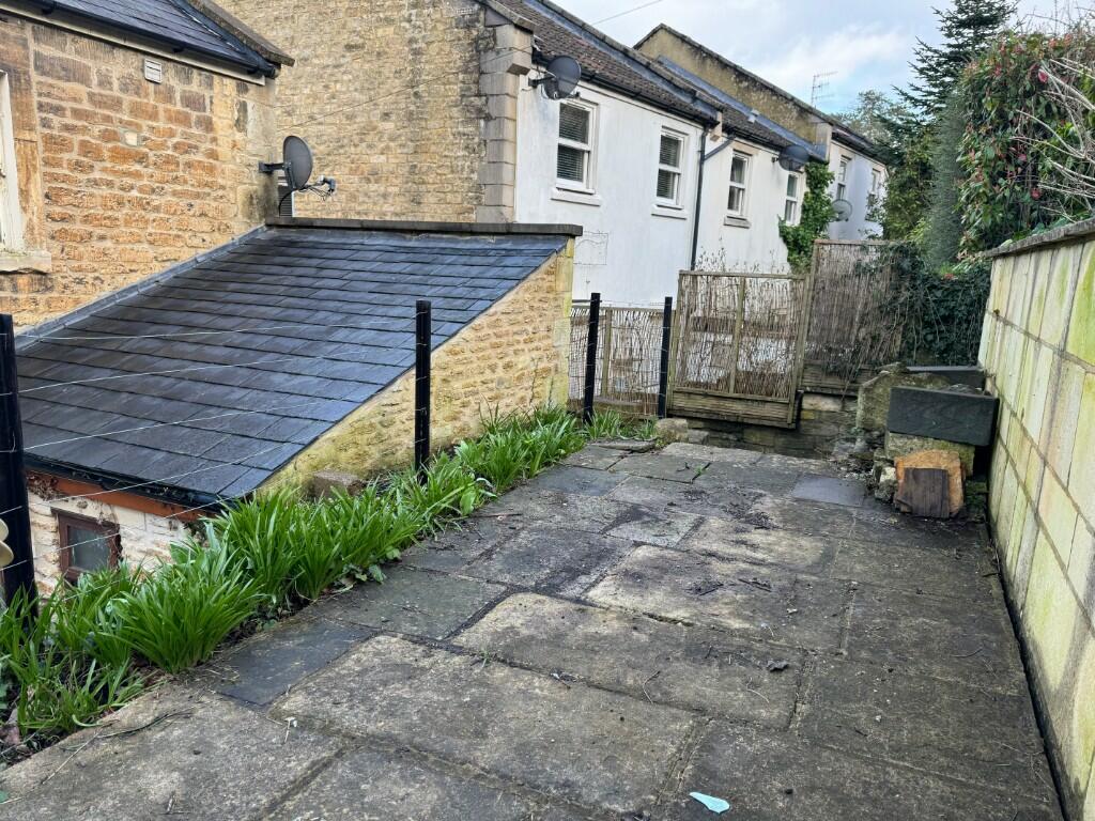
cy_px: 410
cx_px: 548
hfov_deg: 71.6
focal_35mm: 24
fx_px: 759
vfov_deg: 56.8
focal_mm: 6.86
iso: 64
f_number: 1.78
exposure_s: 1/221
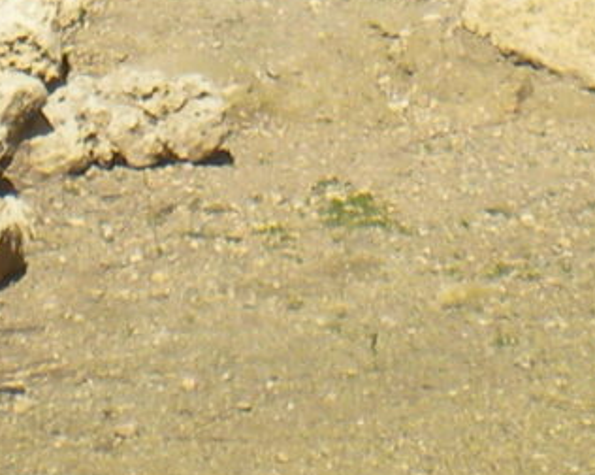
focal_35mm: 293
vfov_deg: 5.1
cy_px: -737
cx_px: 258
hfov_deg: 6.6
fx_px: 5153
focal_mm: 6.6
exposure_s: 1/136
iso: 64
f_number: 10
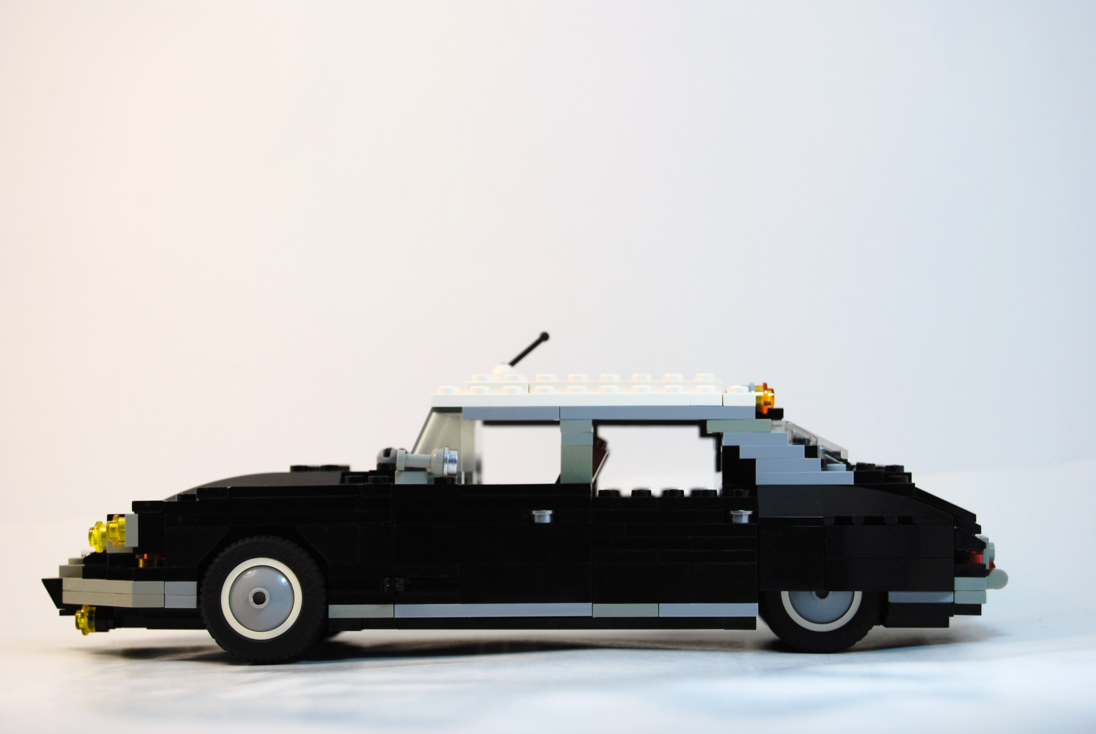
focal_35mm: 78
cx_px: 548
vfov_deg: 17.5
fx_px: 2378
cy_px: 367
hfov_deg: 26.0
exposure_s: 1/125
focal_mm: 52
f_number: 5.6
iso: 160
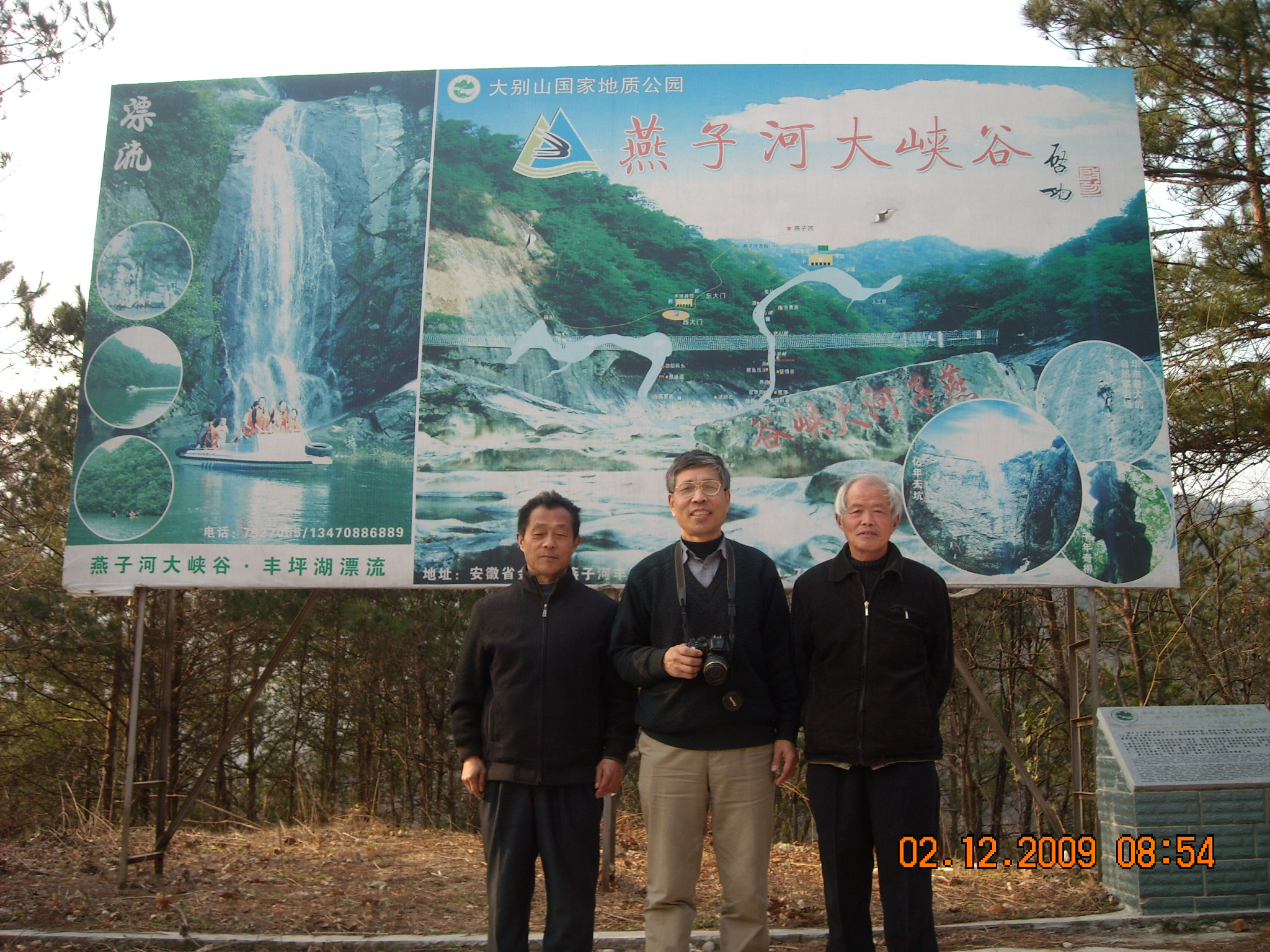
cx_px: 635
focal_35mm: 35
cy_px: 476
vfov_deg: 40.7
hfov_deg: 52.6
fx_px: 1284
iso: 64
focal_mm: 5.7
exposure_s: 1/192
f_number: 2.8
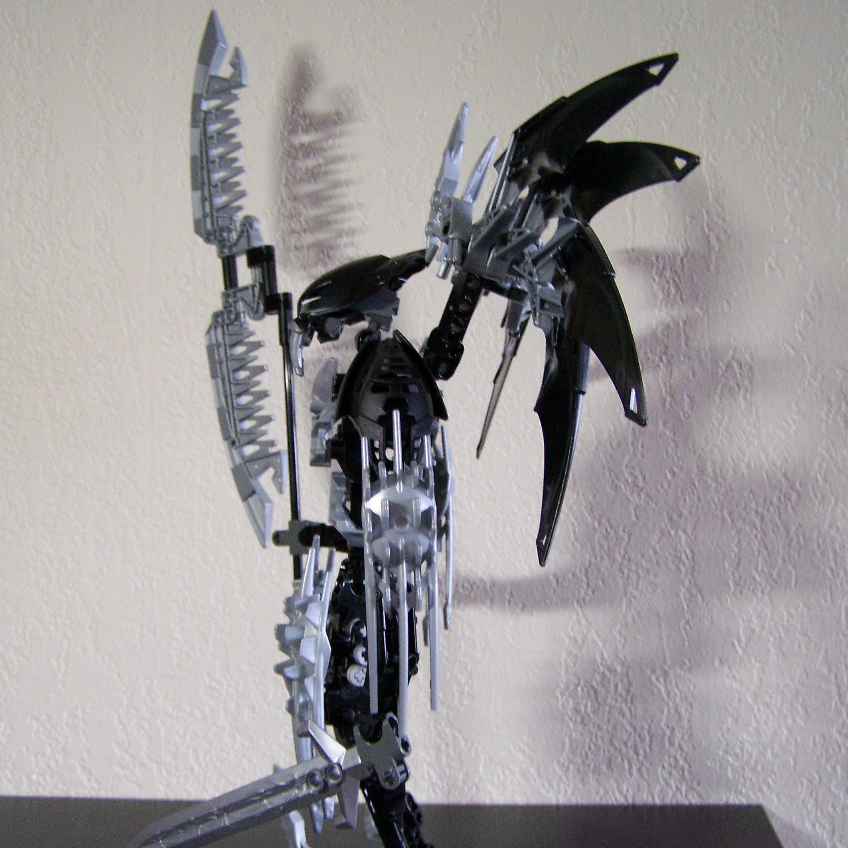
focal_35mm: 45
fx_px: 1247
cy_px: 499
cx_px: 422
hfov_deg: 37.6
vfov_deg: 37.4
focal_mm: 6.3
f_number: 2.8
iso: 160
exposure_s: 1/15
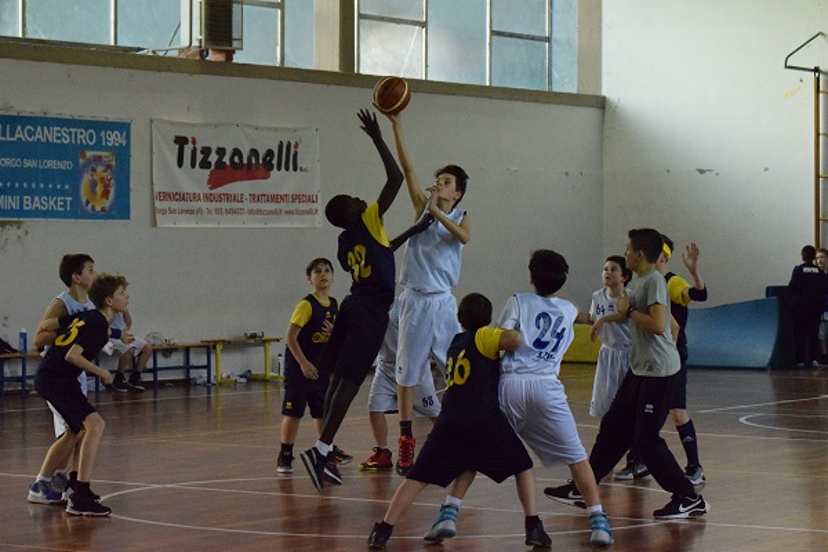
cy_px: 276
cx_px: 414
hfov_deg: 18.2
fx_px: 2587
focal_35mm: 112
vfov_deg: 12.2
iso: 12800
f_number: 6.3
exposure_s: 1/640
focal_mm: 75
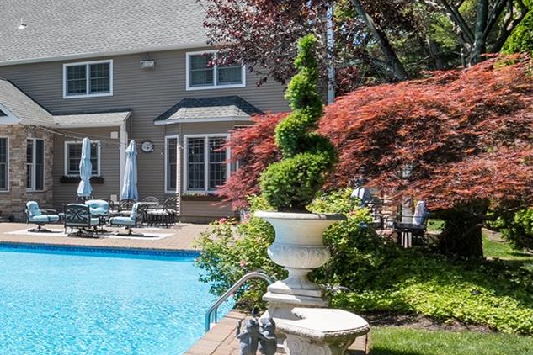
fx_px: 814
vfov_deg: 24.6
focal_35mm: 55
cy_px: 181
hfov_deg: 27.2
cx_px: -237
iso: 200
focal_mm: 17
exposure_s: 1/60
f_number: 9
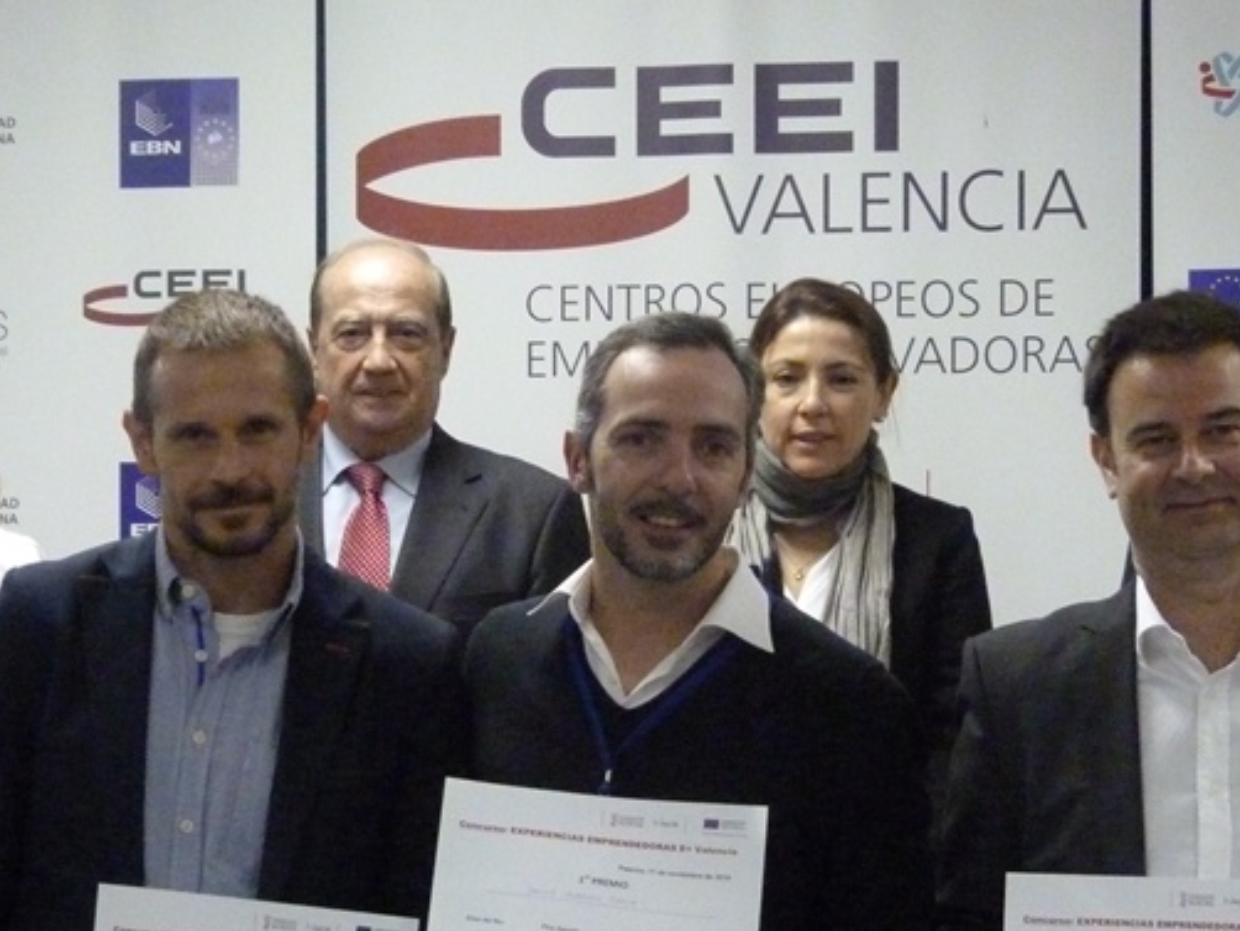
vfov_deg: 14.2
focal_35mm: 104
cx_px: 640
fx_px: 3727
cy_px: 625
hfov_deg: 18.9
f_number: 3.2
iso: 800
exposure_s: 1/40
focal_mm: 9.2
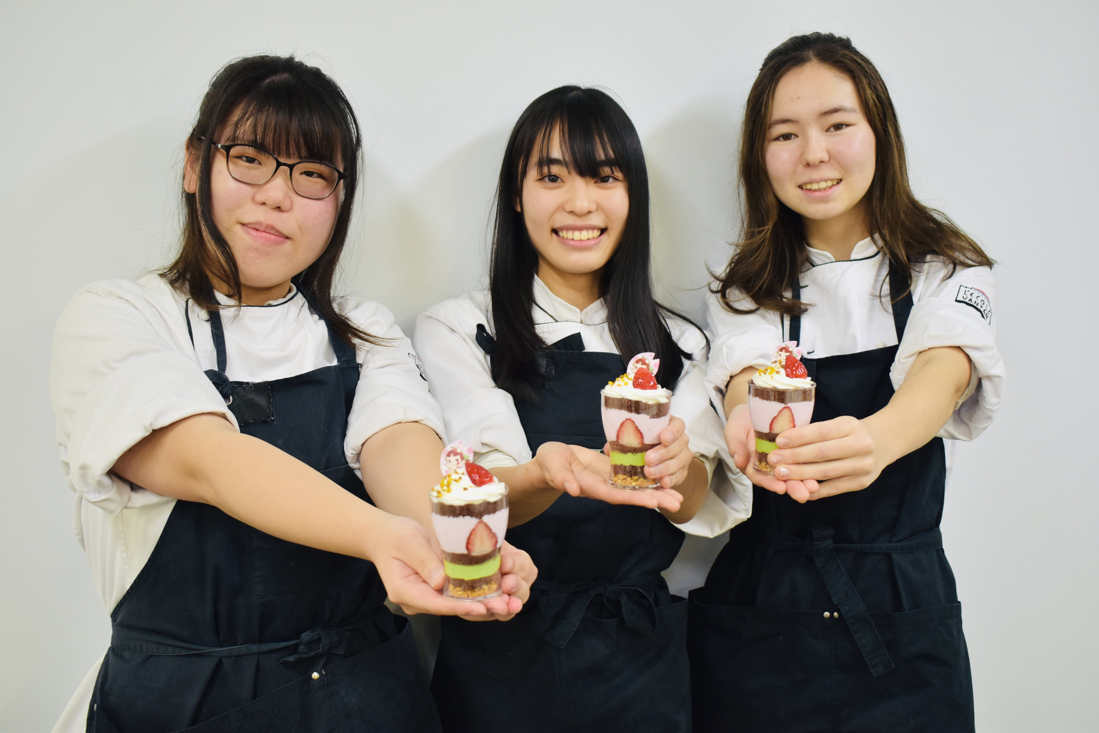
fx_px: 1191
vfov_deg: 34.2
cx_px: 550
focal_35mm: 39
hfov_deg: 49.5
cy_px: 366
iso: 400
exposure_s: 1/100
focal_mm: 26
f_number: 5
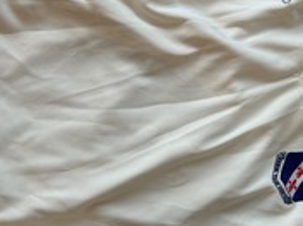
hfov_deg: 36.0
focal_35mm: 53
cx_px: 195
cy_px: 82
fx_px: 463
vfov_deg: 27.3
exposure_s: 1/121
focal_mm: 5.7
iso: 100
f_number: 1.5
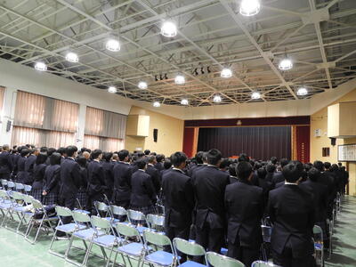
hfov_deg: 71.6
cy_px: 134
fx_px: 247
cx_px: 178
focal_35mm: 24
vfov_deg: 56.8
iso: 400
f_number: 3.3
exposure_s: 1/15
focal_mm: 4.3
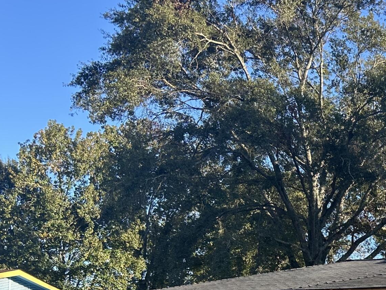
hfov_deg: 25.1
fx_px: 770
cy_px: 366
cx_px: 477
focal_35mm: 69
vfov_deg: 19.8
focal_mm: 5.7
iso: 50
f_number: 1.5
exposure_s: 1/1019
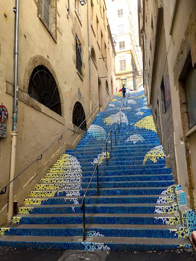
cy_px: 130
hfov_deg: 48.2
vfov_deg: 61.7
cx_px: 98
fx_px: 219
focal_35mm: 29
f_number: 2.2
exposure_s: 1/33
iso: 50
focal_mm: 4.2
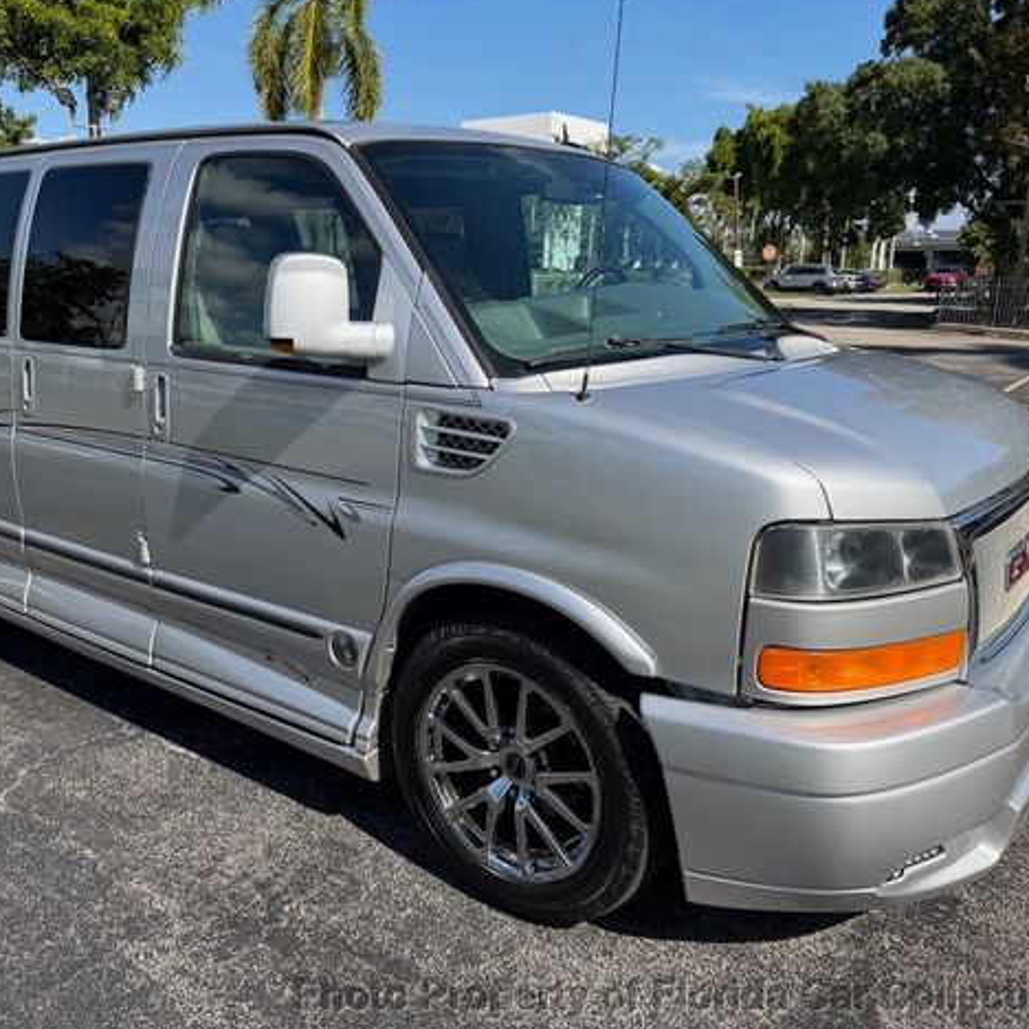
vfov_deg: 55.6
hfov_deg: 55.4
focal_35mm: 29
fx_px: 975
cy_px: 514
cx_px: 446
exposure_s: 1/3953
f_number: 1.78
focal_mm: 6.76
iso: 80
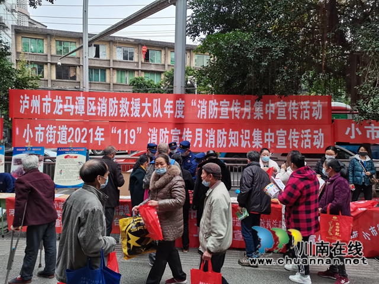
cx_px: 190
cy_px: 142
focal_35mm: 26
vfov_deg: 53.1
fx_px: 285
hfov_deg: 67.3
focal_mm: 5.58
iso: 200
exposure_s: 1/100
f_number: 1.8
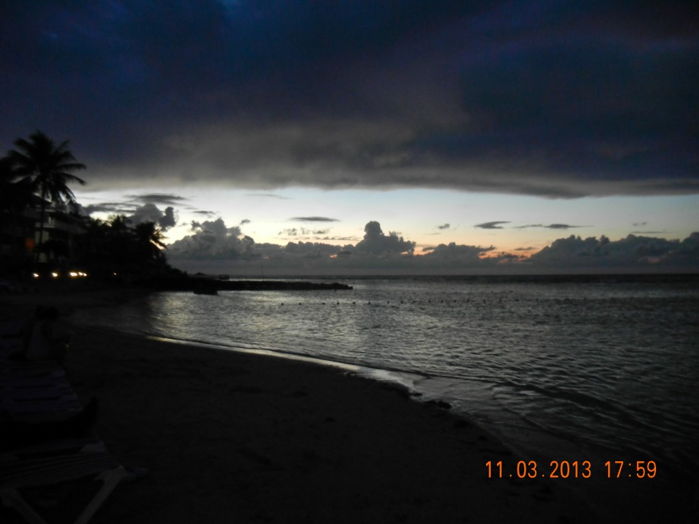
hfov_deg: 60.0
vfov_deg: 46.8
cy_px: 262
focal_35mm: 30
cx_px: 350
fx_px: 606
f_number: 3.5
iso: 200
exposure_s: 1/2.1
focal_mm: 5.4
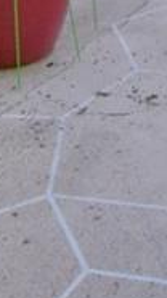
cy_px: -445
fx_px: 1071
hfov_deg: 8.5
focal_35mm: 136
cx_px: 310
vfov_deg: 12.2
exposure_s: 1/200
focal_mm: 10
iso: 100
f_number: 4.5
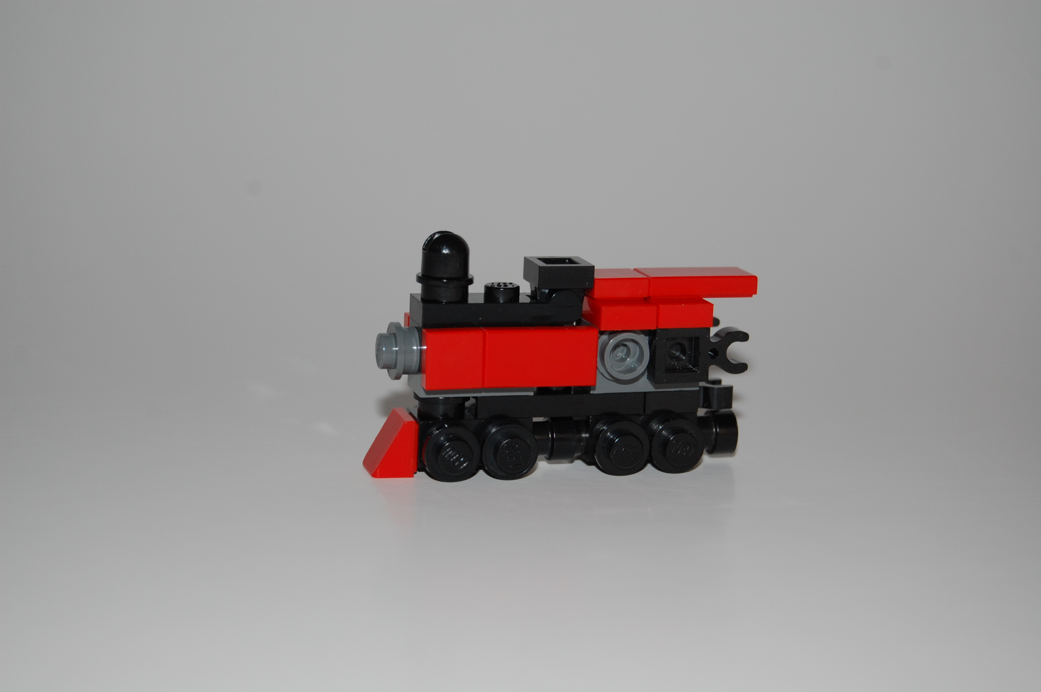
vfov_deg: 16.5
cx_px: 520
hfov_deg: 24.6
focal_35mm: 82
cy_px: 346
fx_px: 2383
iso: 400
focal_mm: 55
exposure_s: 1/60
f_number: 5.6
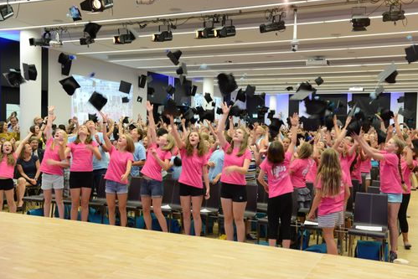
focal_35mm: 39
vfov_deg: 34.2
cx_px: 214
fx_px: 453
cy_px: 142
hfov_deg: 49.5
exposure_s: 1/60
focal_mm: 38
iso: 1600
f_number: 5.6
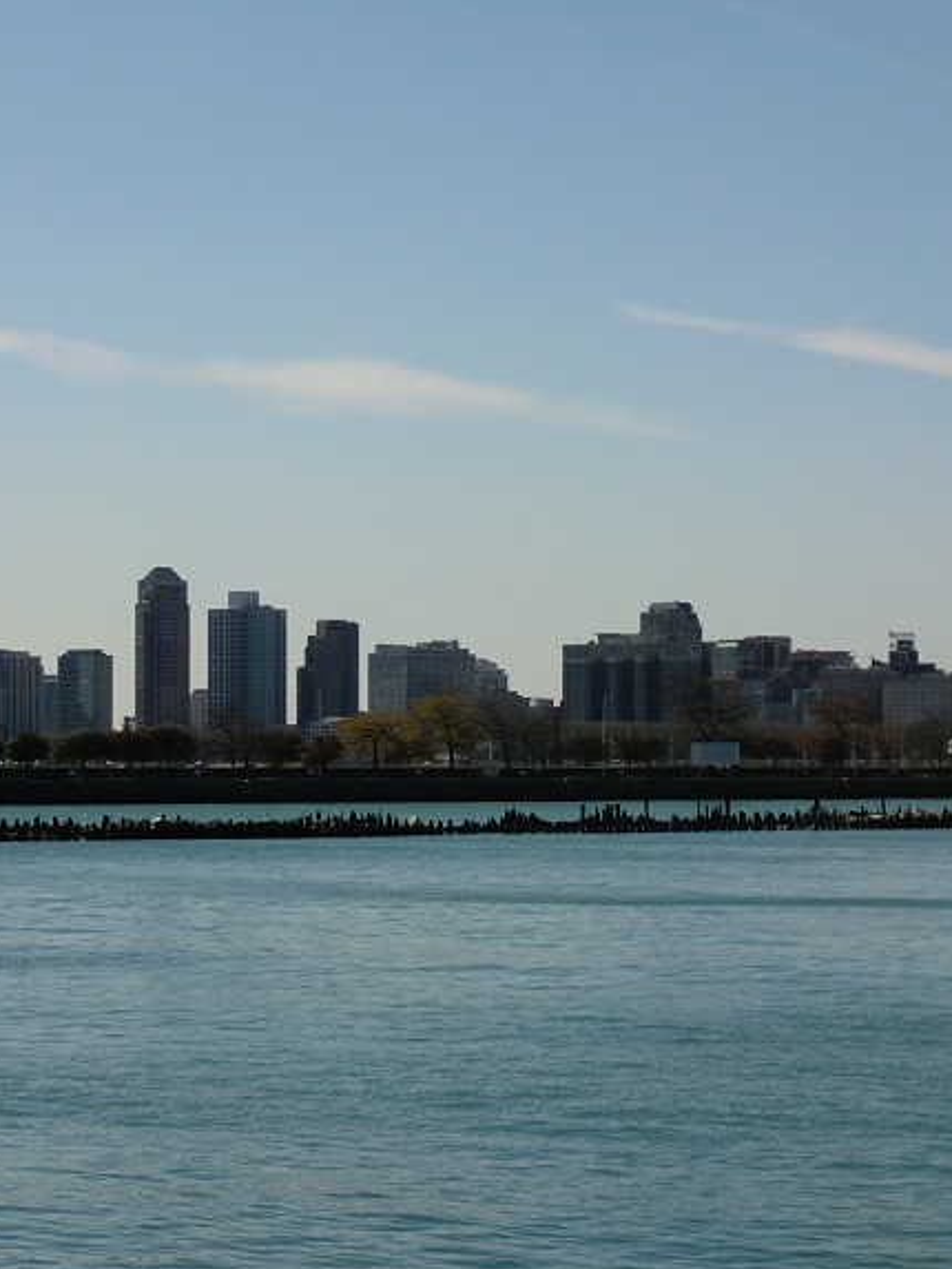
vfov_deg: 16.7
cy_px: 636
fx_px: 4325
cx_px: 407
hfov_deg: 12.6
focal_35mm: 118
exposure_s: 1/200
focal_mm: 15.7
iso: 64
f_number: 12.8
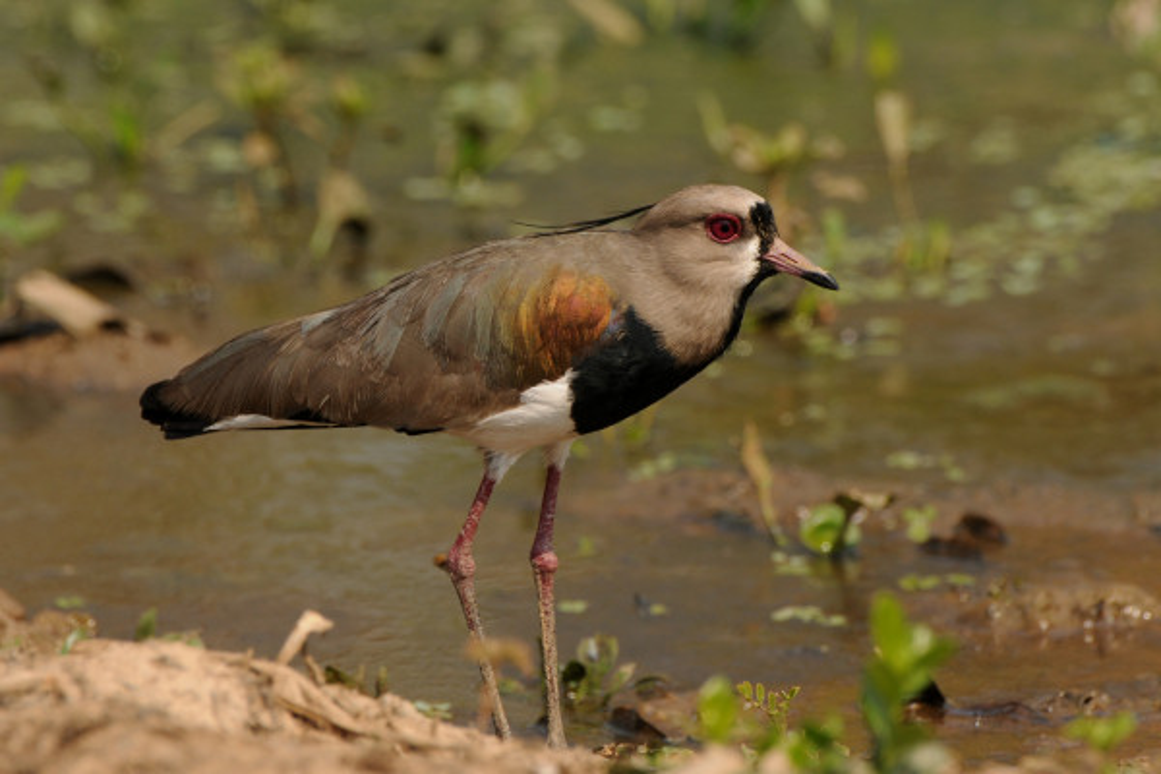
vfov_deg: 2.3
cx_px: 580
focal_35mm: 600
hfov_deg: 3.4
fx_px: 19348
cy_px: 387
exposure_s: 1/640
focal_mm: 400
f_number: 6.3
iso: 200
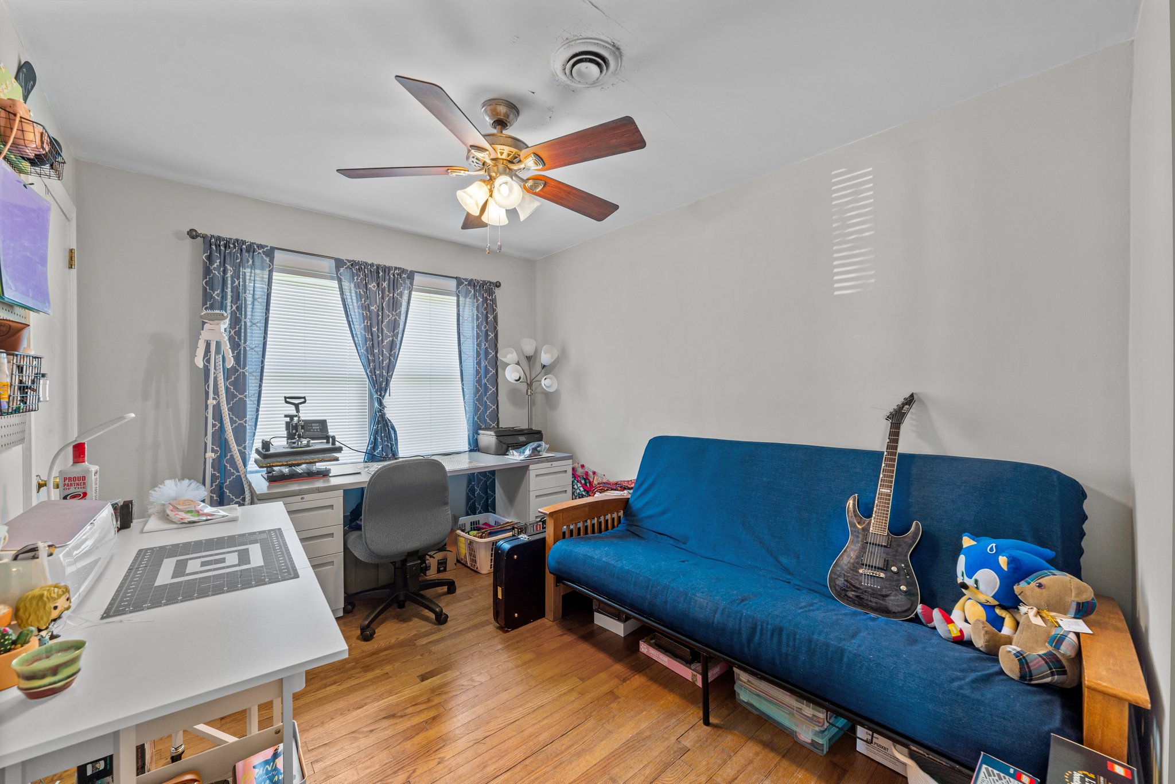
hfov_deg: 104.2
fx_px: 457
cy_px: 392
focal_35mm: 14
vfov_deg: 81.3
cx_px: 588
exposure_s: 1/2.5
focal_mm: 14
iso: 100
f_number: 8
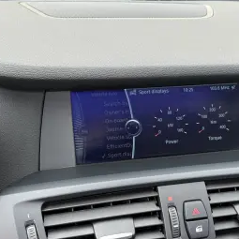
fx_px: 469
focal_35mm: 60
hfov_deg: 28.4
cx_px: 162
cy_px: 117
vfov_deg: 28.6
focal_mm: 6.76
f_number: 1.78
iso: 80
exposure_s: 1/259
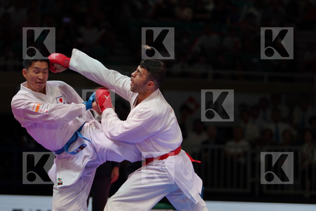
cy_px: 106
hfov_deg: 9.8
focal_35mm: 210
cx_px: 158
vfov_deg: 6.5
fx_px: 1843
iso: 640
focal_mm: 140
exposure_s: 1/1000
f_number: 2.8
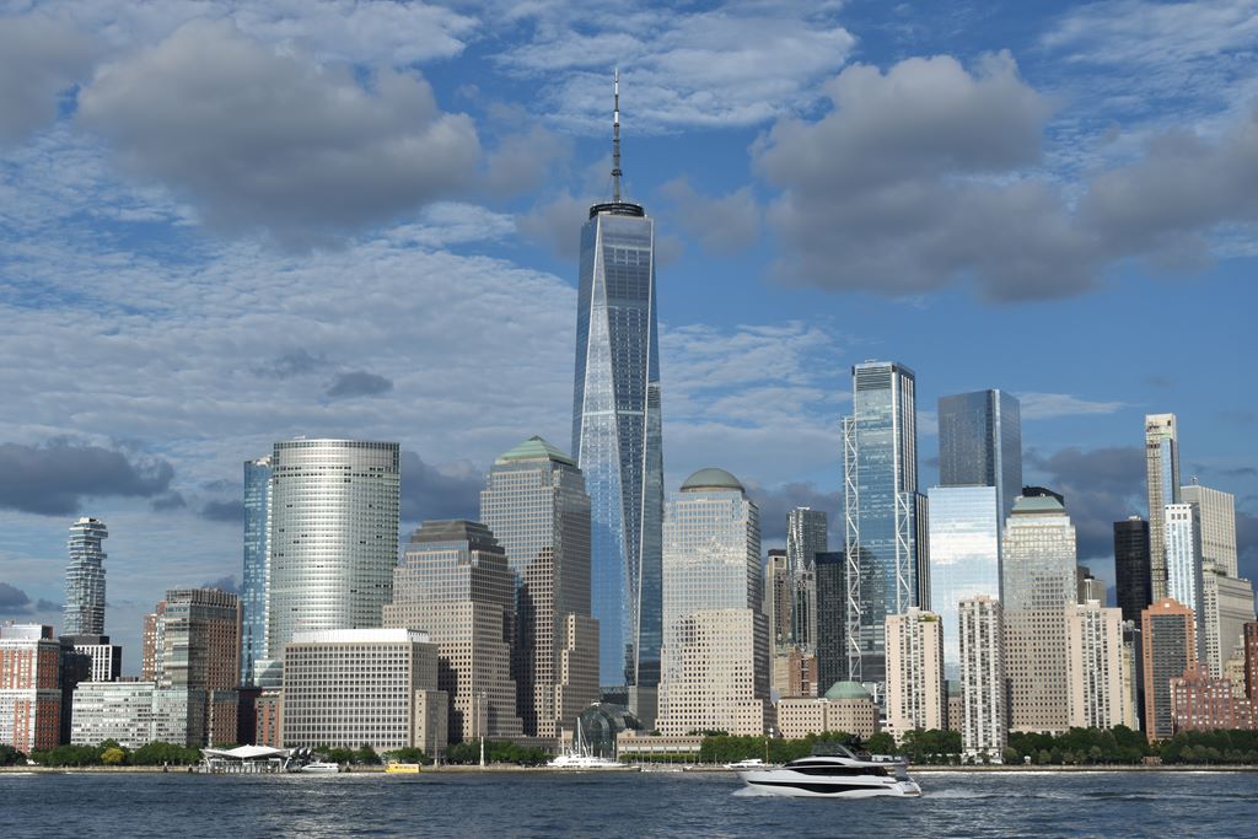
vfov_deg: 23.8
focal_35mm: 57
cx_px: 629
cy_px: 420
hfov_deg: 35.0
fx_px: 1992
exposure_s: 1/200
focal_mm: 38
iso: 100
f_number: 13
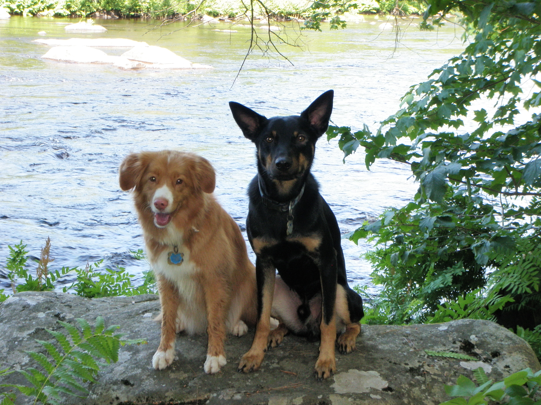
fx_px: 1016
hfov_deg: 29.8
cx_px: 270
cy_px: 202
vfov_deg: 22.6
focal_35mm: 65
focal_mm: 11.76
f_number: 4.7
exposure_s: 1/60
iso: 125
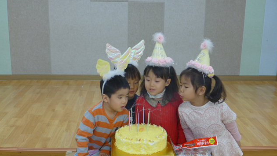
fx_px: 382
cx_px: 140
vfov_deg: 22.9
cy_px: 104
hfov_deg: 39.9
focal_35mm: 52
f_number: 1.8
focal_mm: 9.2
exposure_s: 1/80
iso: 125
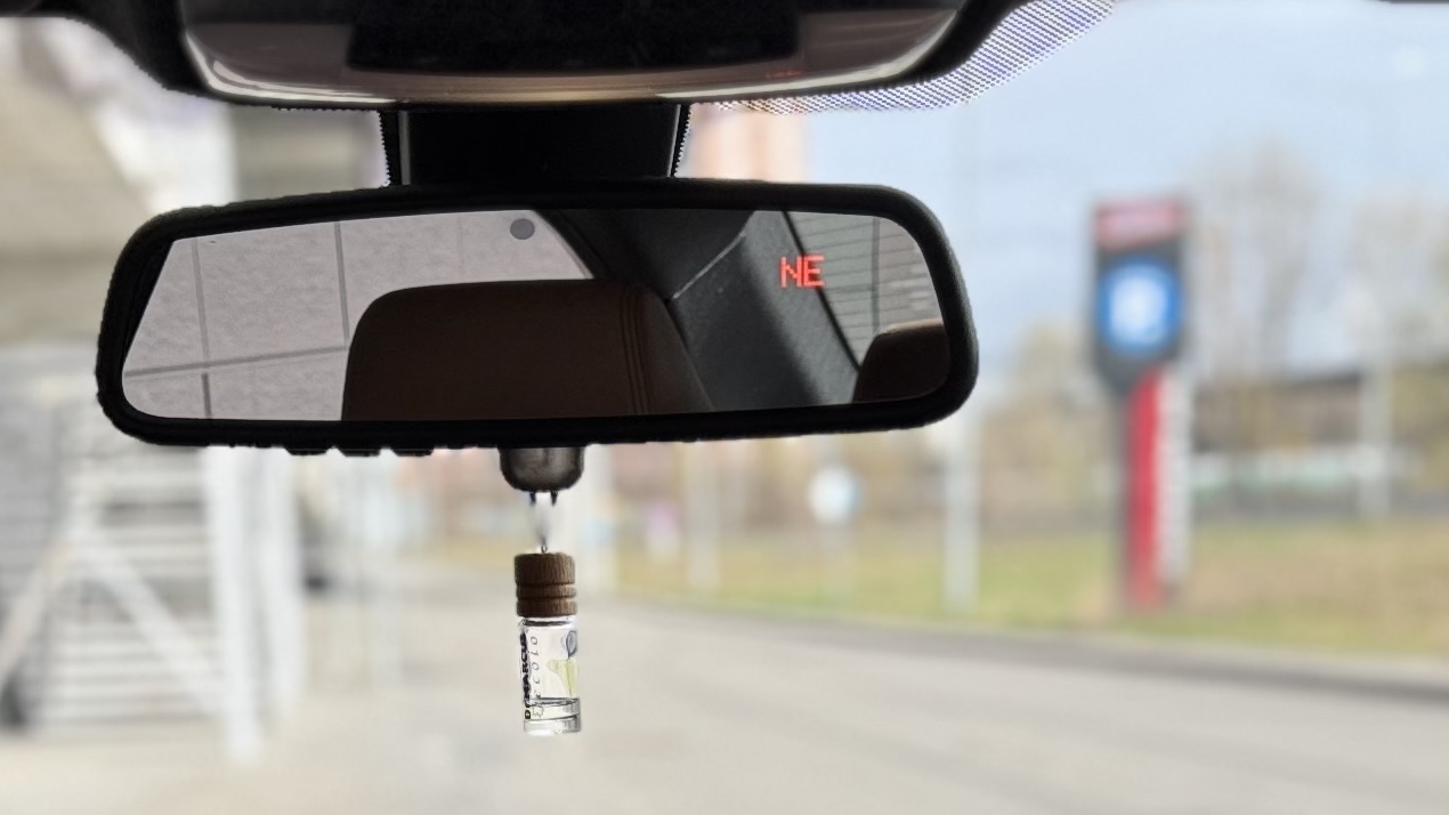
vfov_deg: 13.2
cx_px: 589
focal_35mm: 83
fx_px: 3189
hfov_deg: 25.6
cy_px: 1460
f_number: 1.78
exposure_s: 1/621
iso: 80
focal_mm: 6.76
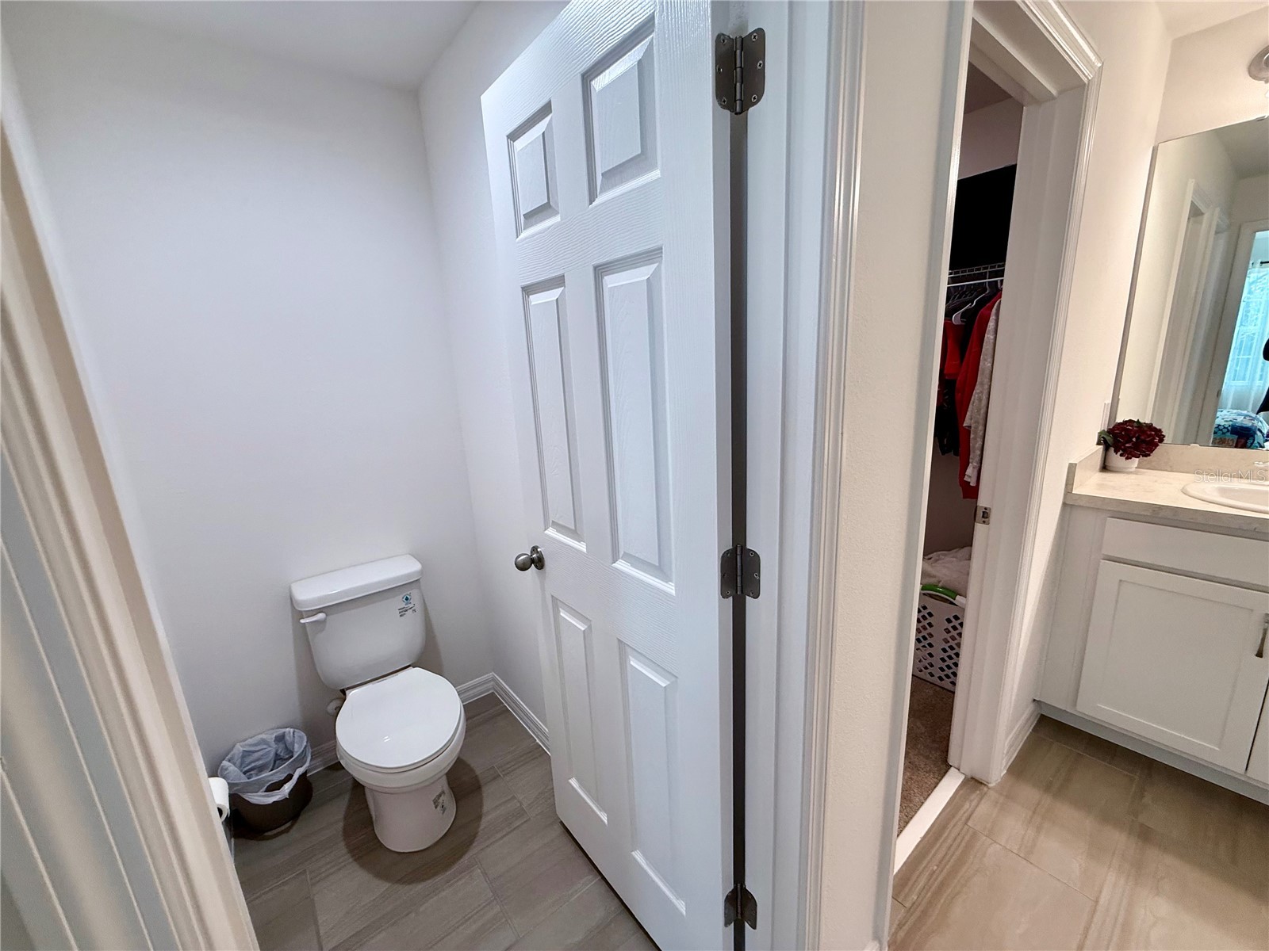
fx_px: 513
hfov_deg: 102.1
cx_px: 634
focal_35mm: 14
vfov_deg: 85.7
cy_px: 476
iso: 125
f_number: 2.2
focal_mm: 2.22
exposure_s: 1/120
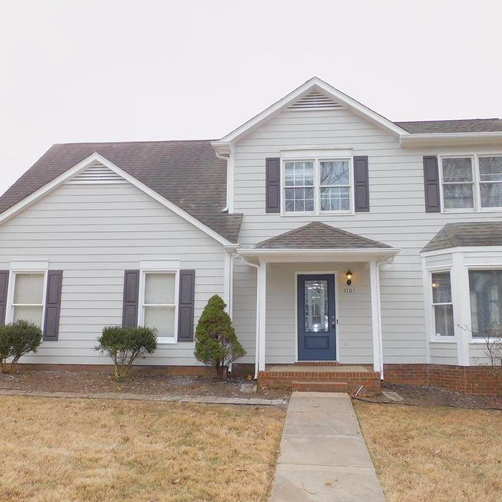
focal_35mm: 29
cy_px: 253
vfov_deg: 55.6
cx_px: 281
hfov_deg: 55.5
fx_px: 476
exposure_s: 1/400
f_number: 3.3
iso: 125
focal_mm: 4.3
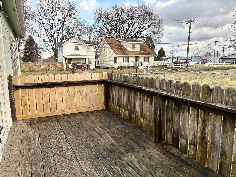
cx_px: 118
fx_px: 177
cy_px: 88
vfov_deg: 53.1
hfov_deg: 67.3
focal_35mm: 26
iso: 50
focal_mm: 5.96
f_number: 1.6
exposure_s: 1/419
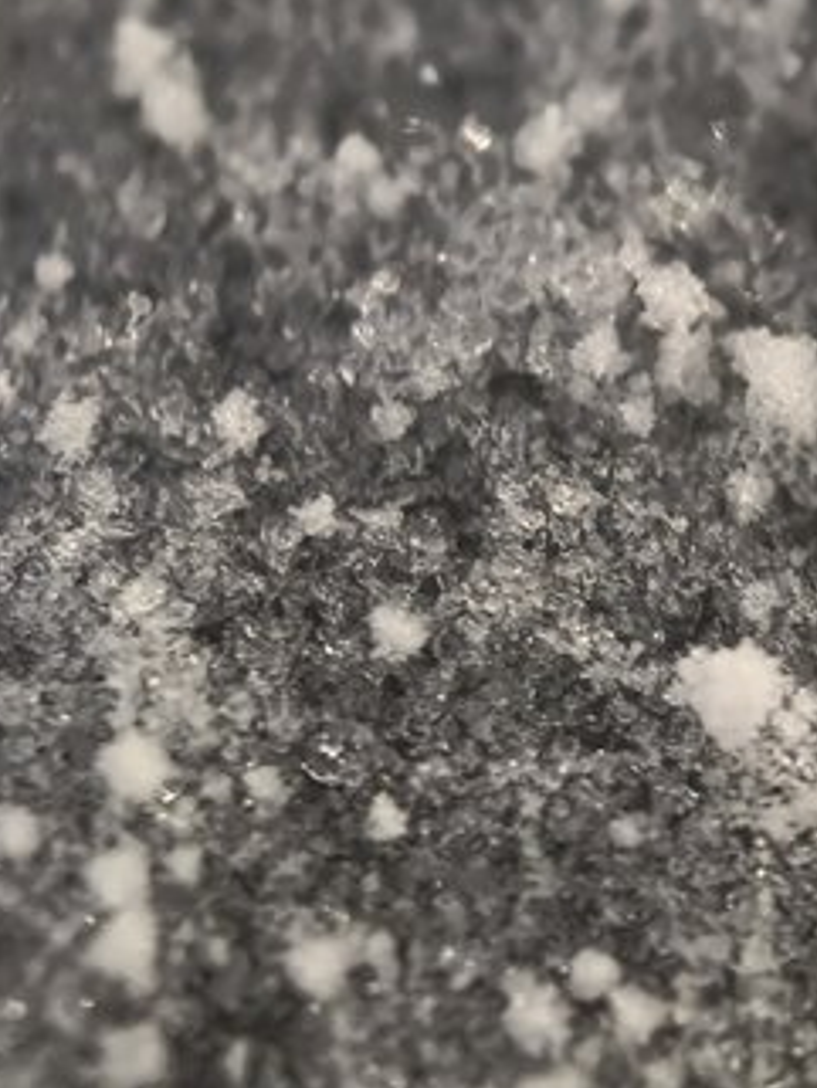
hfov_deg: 8.2
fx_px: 5692
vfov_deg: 10.9
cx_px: 754
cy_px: 485
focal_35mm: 181
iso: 1600
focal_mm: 15
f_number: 2.1
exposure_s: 1/20
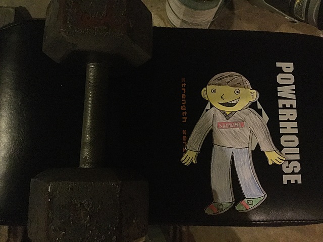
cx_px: 162
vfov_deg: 45.4
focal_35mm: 31
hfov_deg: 58.4
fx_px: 289
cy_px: 121
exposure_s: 1/15
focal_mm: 3.3
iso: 400
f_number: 2.4
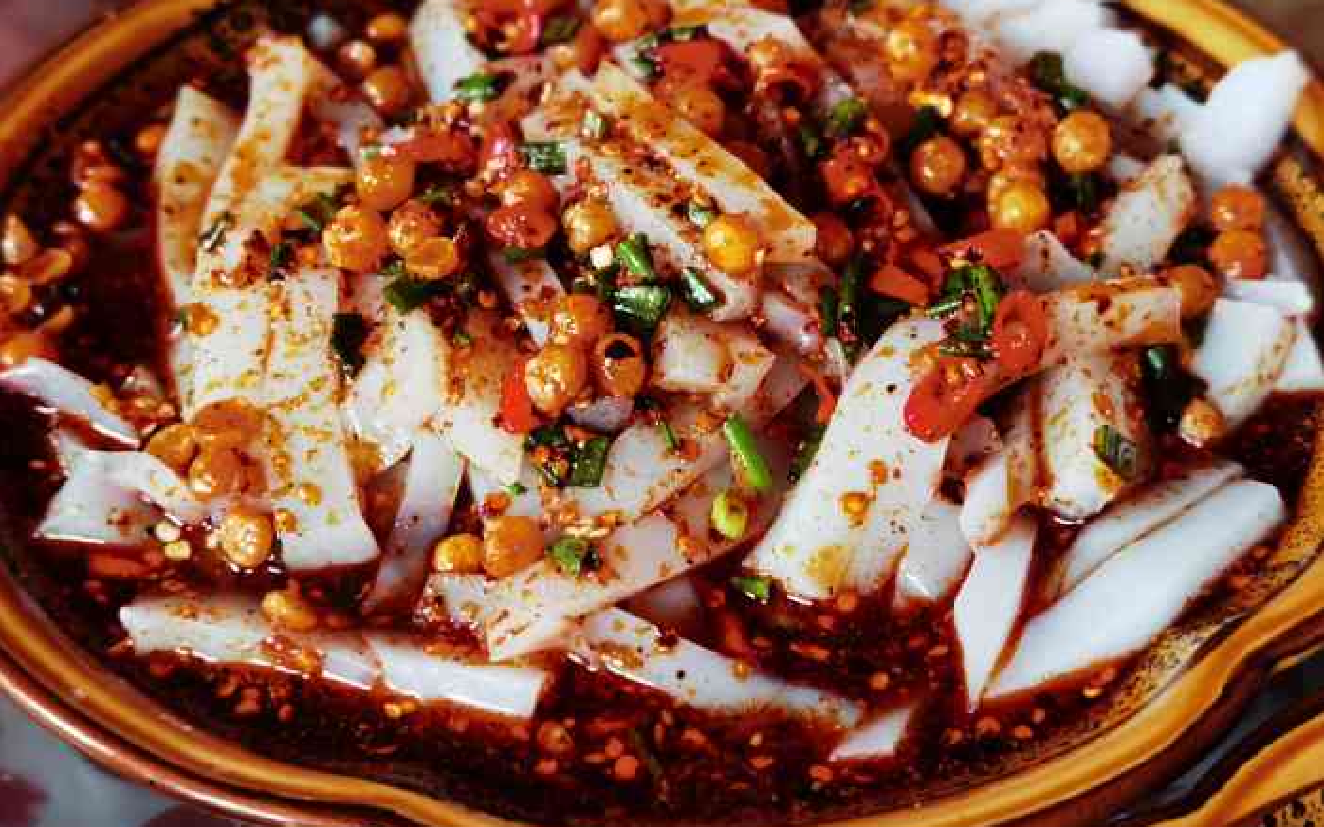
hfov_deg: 30.6
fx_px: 2417
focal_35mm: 67
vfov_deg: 19.4
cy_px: 377
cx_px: 662
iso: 80
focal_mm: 6.71
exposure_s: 1/100
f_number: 4
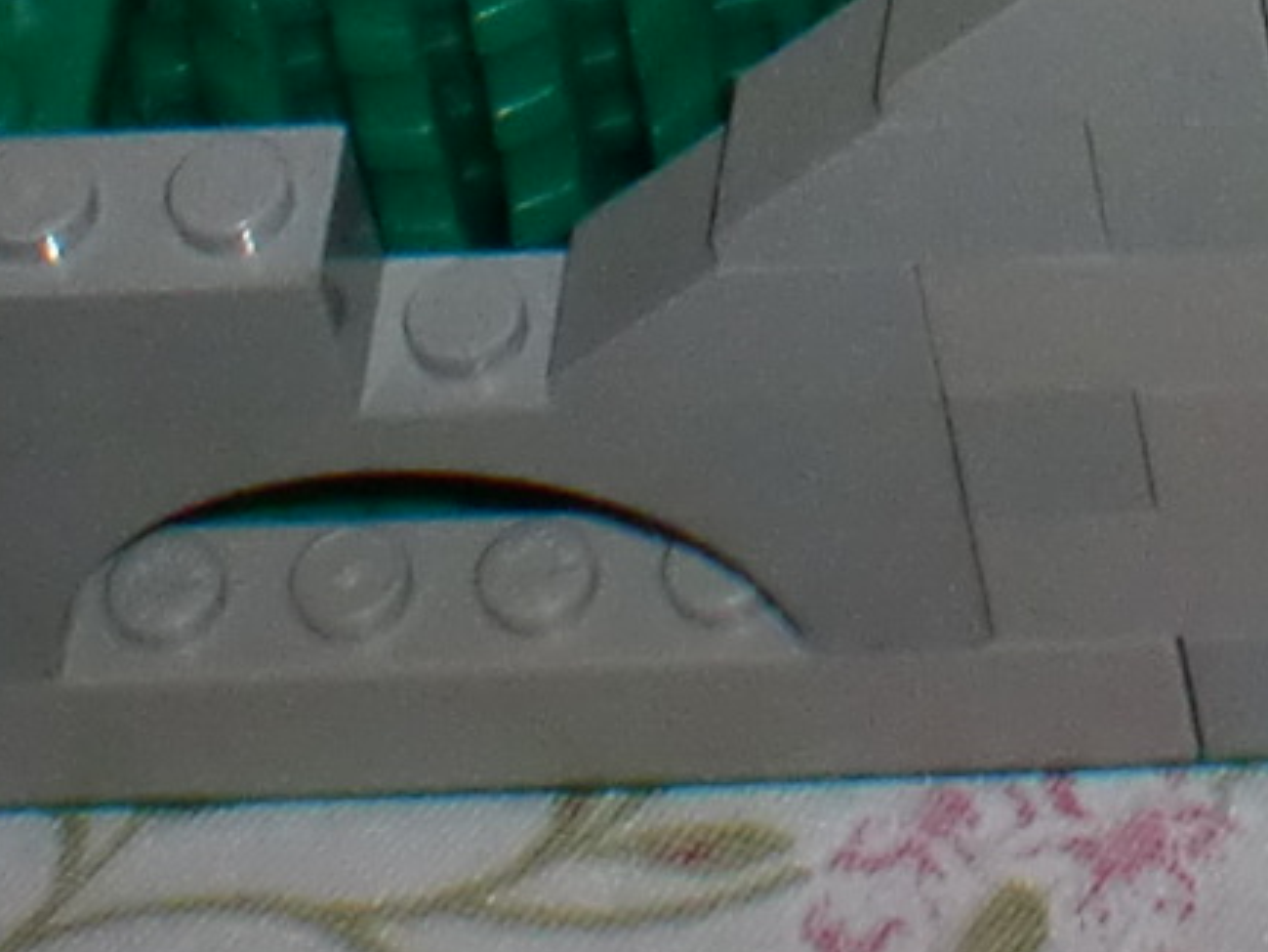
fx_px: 7585
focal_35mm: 207
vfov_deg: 6.6
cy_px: -1749
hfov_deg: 8.9
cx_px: 2630
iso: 125
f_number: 5.6
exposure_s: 1/40
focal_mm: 6.3
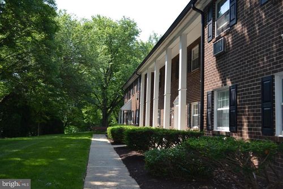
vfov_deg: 39.9
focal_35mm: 33
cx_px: 142
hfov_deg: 57.2
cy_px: 94
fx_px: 259
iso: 100
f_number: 5.6
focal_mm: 22
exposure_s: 1/200
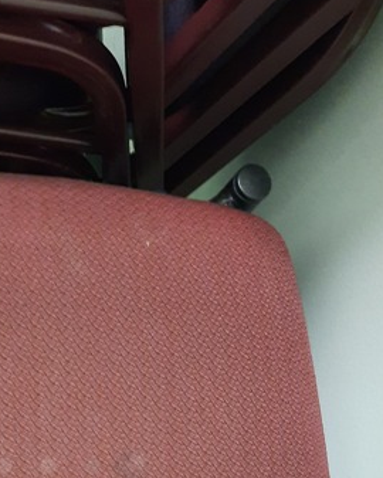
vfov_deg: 29.0
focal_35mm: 59
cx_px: 48
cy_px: 523
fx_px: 835
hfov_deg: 25.1
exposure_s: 1/20
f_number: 2
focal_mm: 4.6
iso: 640
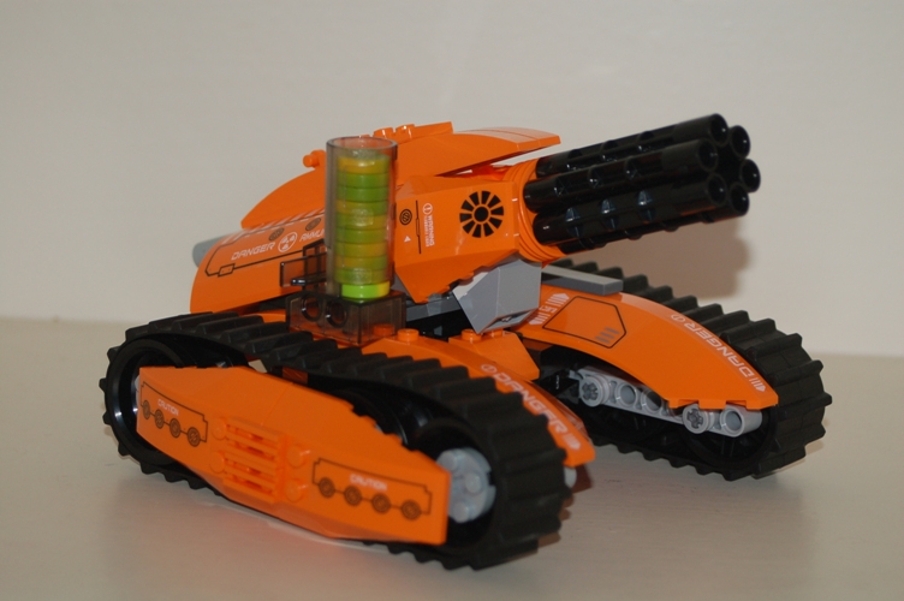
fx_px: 3011
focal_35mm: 120
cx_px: 452
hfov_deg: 17.1
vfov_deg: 11.4
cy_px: 300
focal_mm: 80
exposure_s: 1/60
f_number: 5.6
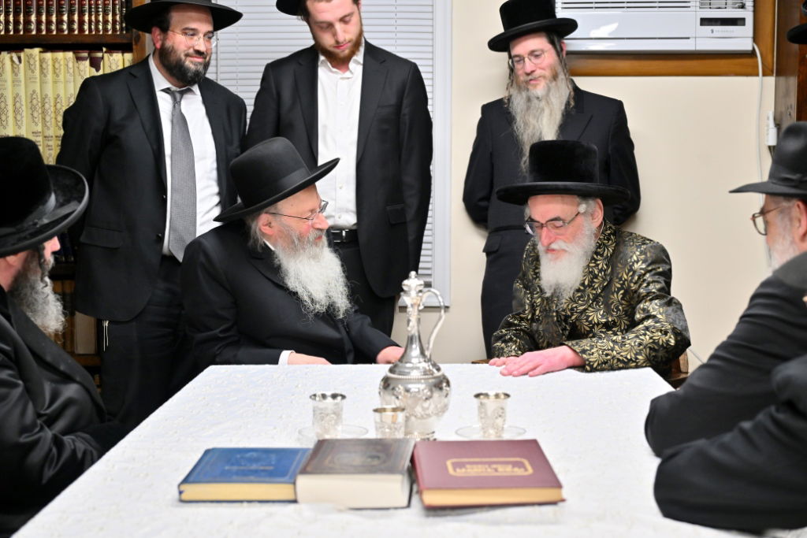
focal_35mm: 58
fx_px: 1300
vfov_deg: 23.4
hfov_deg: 34.5
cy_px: 269
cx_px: 404
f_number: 4
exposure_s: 1/160
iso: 800
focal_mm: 58
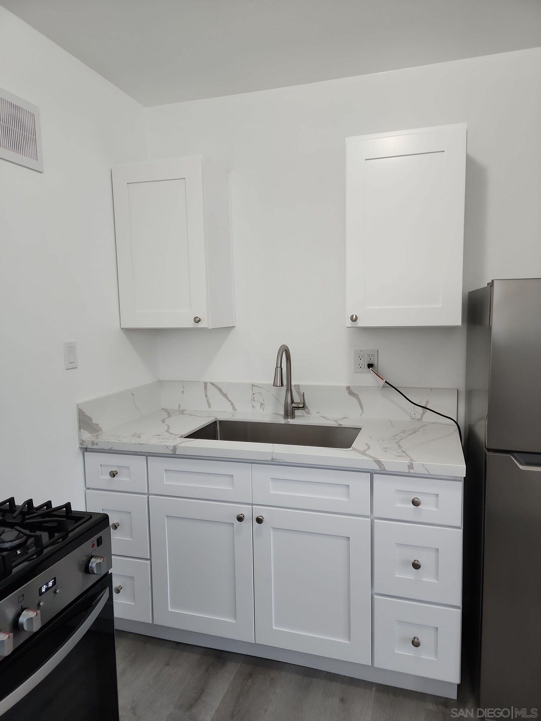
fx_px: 479
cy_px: 360
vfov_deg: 73.9
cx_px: 270
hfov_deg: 58.9
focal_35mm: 23
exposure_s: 1/59.2
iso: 225
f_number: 1.8
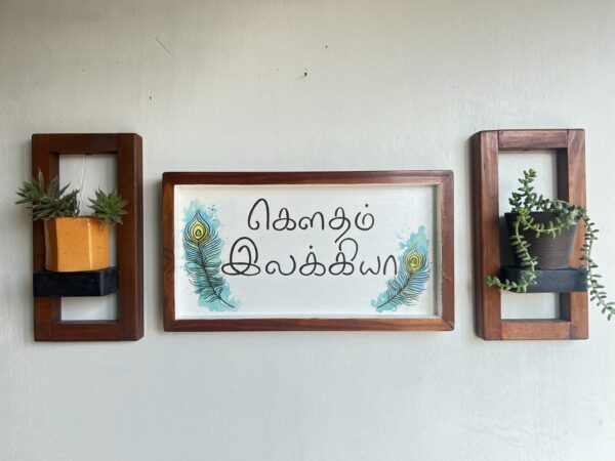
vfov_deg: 53.1
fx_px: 462
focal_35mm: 26
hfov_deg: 67.3
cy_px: 230
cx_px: 308
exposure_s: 1/317
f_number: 1.5
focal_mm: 5.7
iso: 50
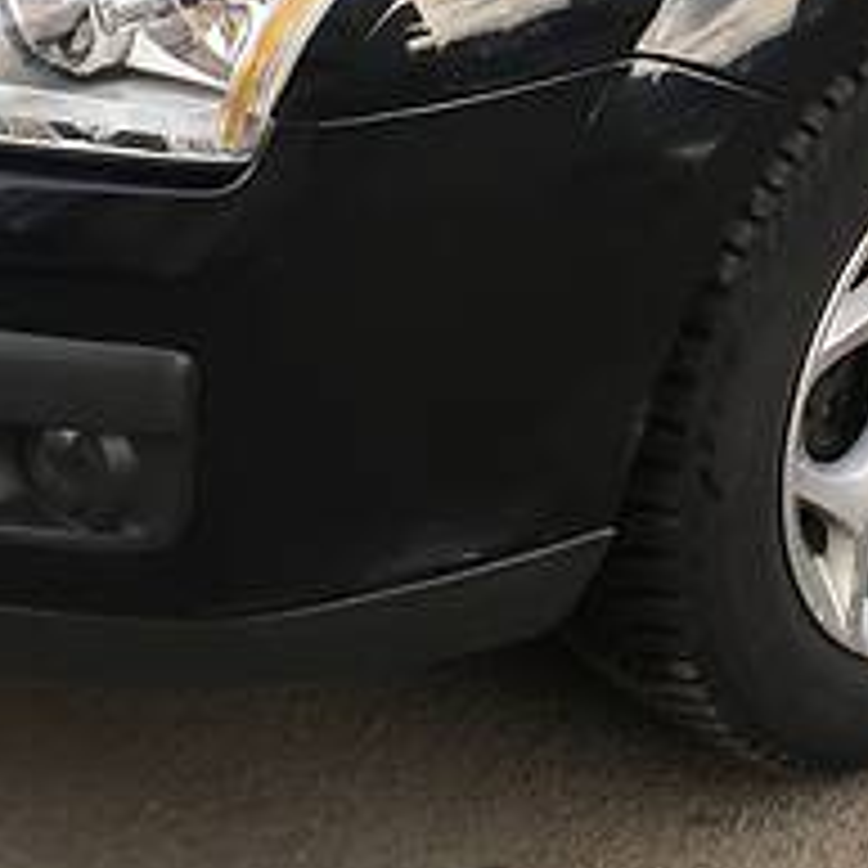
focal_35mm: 106
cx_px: 787
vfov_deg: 15.8
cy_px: -157
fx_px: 3007
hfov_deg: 16.2
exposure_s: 1/110
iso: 25
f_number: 2.2
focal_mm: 4.2
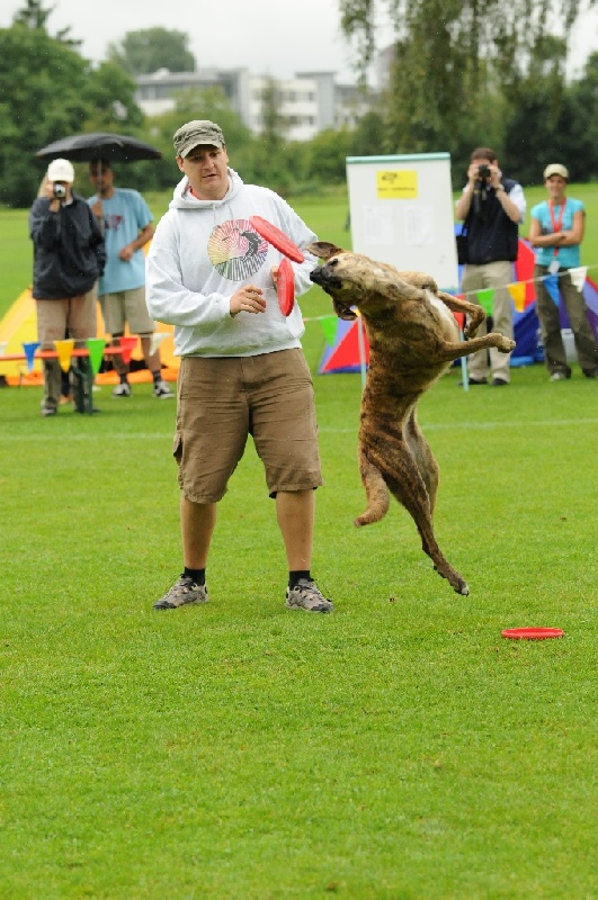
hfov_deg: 10.1
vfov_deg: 15.2
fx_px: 3374
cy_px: 450
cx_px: 299
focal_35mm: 135
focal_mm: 90
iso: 800
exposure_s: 1/1600
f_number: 3.2
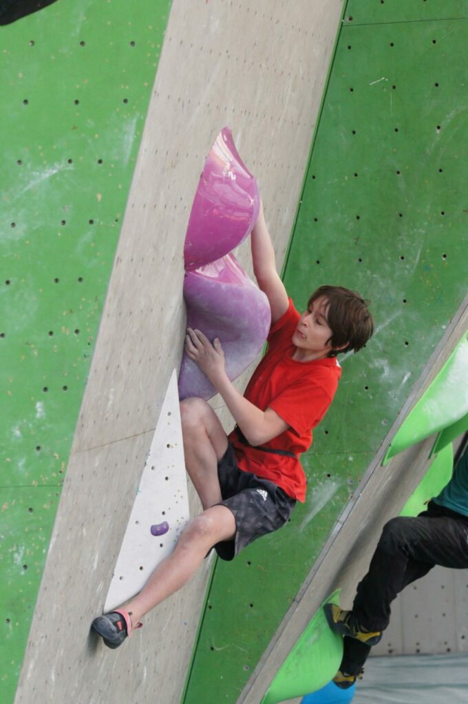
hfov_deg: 8.3
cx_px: 234
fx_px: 3226
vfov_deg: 12.5
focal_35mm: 165
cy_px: 352
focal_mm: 110
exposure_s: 1/2000
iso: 1250
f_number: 4
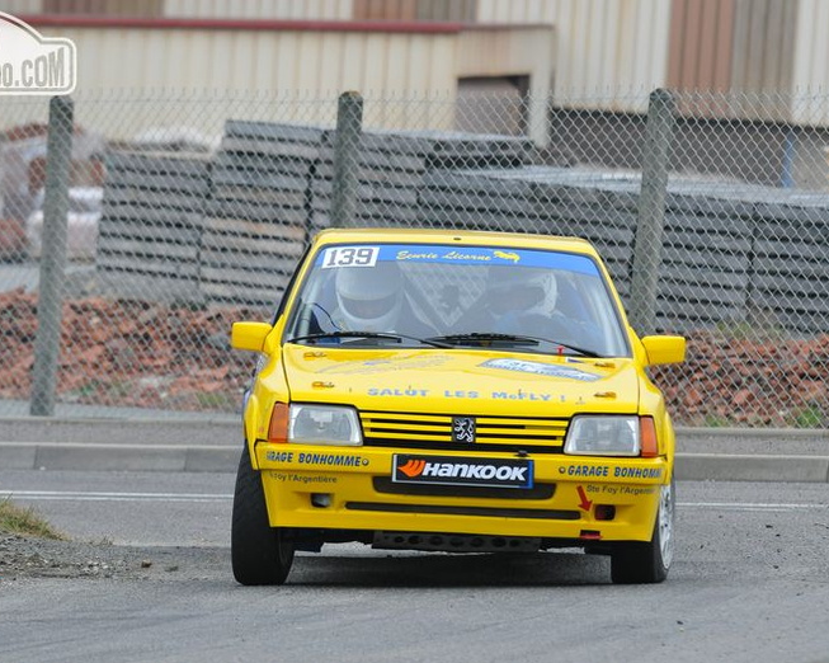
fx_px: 8781
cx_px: 364
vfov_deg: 4.3
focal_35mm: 358
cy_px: 332
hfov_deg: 5.4
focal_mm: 210
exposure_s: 1/800
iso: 800
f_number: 6.3
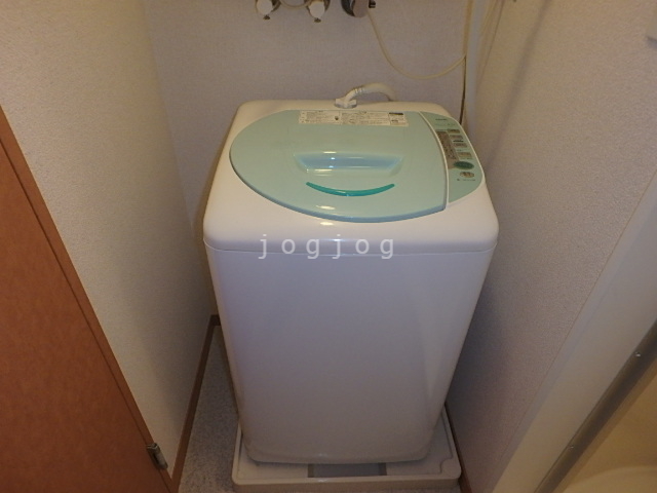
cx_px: 328
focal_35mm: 23
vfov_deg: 58.9
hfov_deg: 73.9
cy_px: 246
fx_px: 437
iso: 400
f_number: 3.8
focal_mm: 4
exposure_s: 1/30
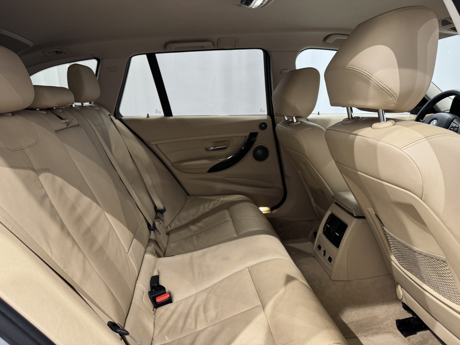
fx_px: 319
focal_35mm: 24
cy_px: 172
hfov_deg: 71.6
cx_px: 230
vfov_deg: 56.8
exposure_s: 1/50
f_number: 1.78
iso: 125
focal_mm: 6.76
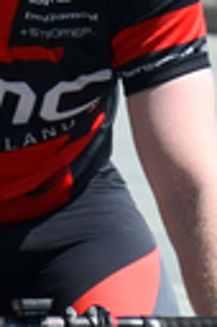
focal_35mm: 575
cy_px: 429
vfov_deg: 3.6
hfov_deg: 2.4
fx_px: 5213
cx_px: -11
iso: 400
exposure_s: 1/2000
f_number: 7.1
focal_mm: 82
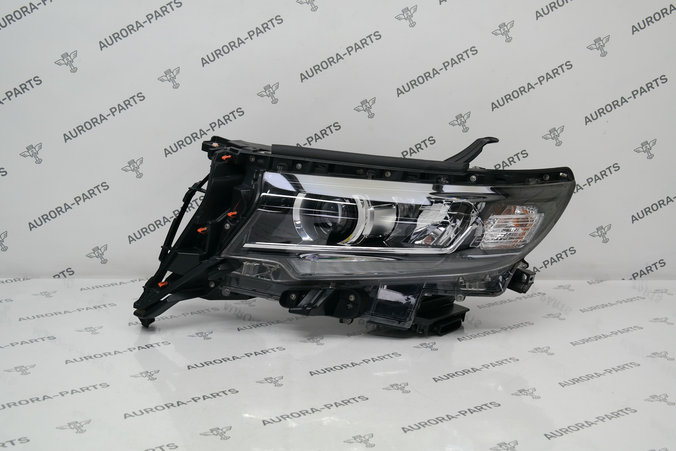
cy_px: 226
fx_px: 995
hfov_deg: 37.5
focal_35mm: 53
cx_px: 338
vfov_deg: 25.5
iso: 400
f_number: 5.6
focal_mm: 35
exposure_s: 1/60
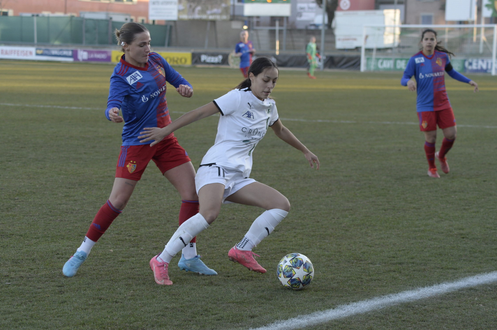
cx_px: 255
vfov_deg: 11.5
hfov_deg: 17.2
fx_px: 1641
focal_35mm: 119
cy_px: 154
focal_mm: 105
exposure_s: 1/800
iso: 1600
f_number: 5
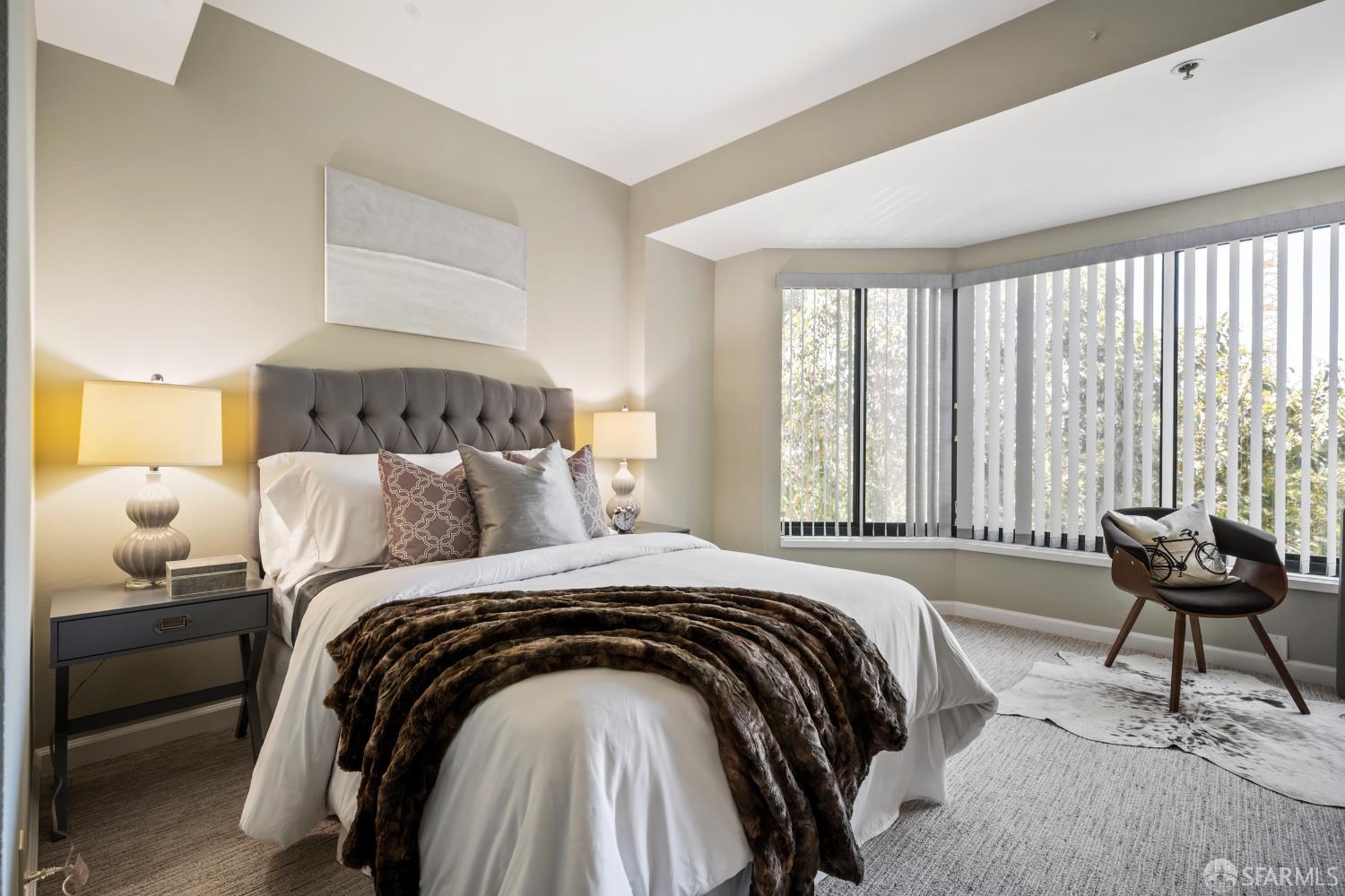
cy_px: 448
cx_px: 672
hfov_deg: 96.7
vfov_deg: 73.7
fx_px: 598
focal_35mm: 16
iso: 250
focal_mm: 16
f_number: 9
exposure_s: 1/2
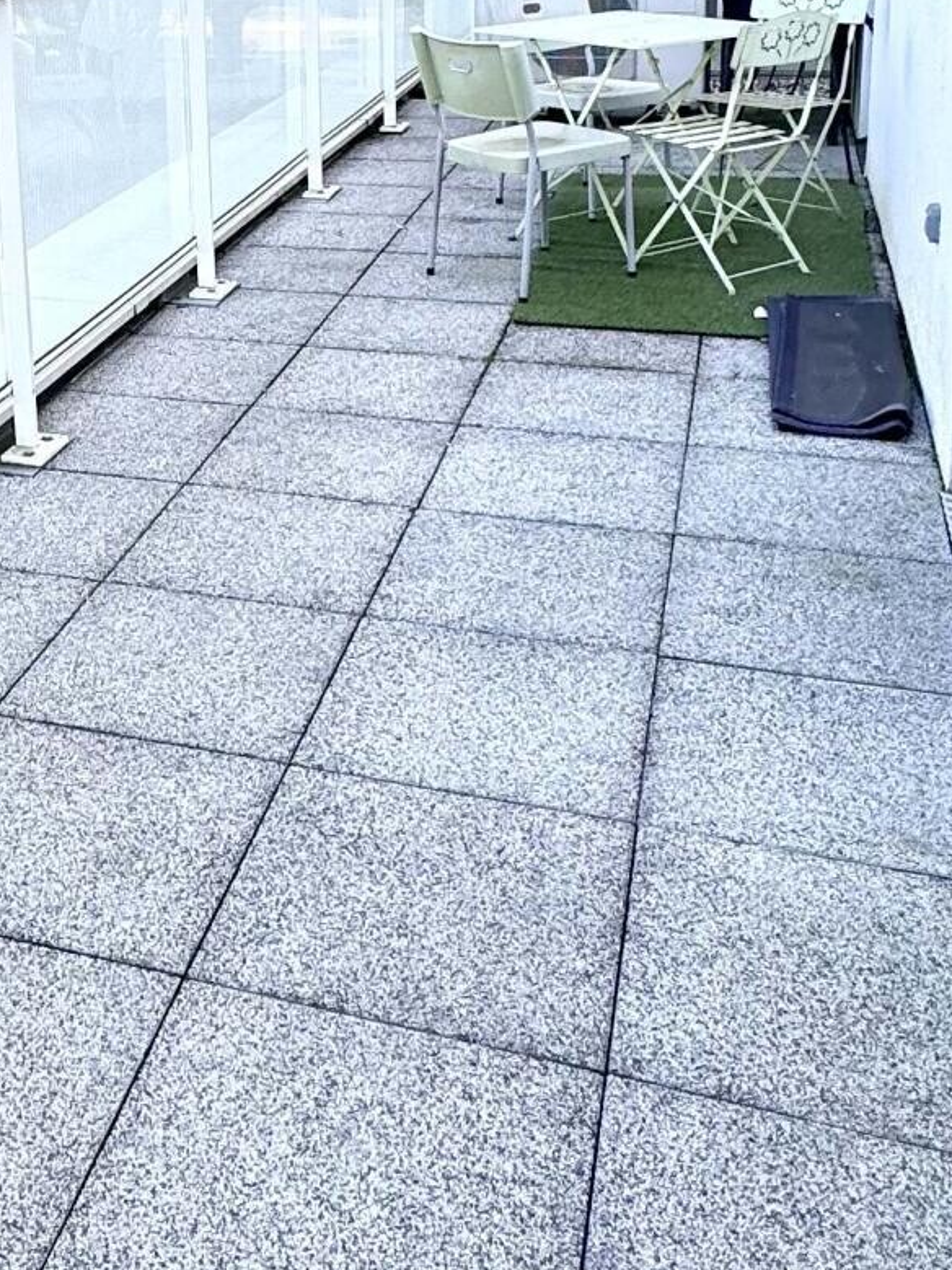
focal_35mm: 46
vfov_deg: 39.1
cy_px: 191
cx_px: 70
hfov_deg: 30.0
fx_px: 1687
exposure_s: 1/201
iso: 40
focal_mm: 2.22
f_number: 2.2
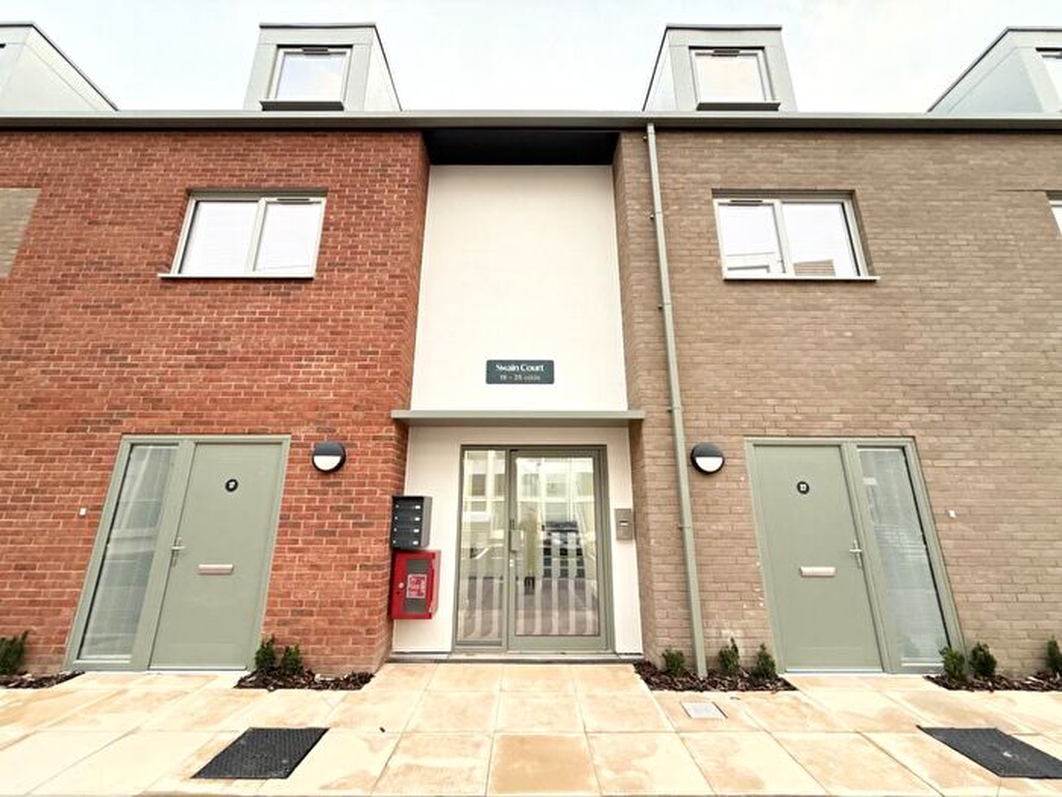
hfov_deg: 102.1
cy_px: 398
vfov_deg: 85.7
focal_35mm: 14
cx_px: 531
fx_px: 430
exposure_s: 1/99
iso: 100
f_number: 2.2
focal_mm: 2.22
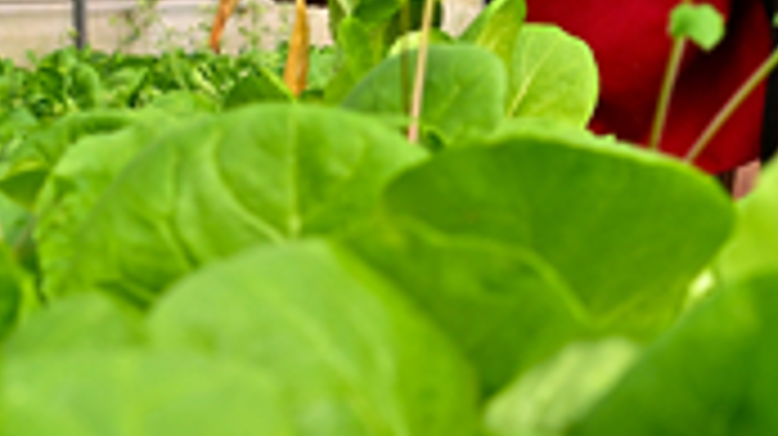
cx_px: 998
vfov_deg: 9.0
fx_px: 2700
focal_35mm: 131
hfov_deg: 15.6
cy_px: -196
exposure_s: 1/200
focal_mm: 27
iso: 200
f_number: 6.3
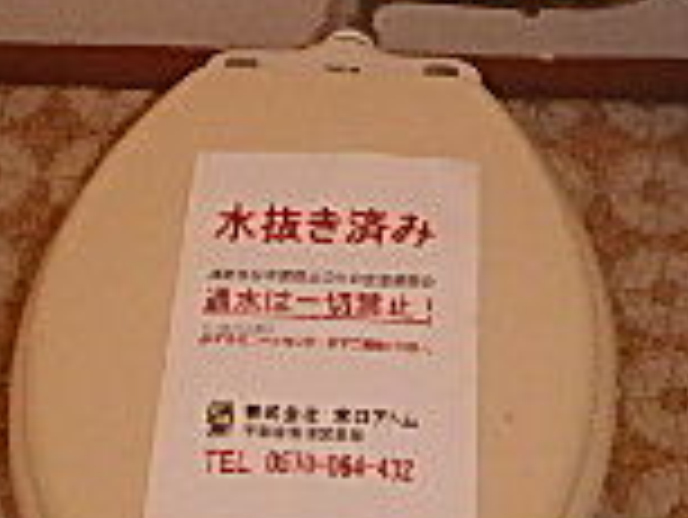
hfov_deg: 22.2
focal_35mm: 88
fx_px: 1750
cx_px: 337
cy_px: -171
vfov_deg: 15.9
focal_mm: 3.7
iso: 400
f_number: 3.5
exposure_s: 1/30
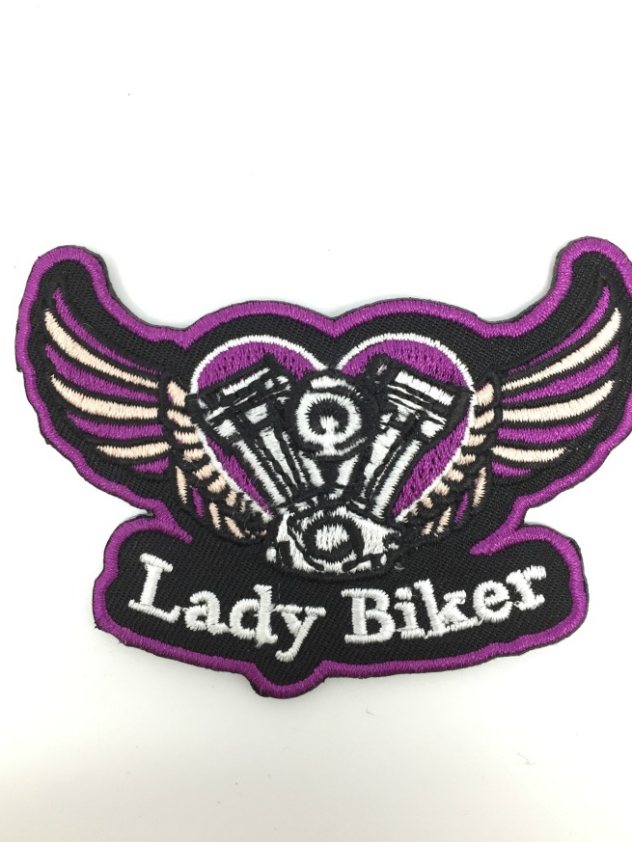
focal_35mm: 31
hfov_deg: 45.5
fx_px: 754
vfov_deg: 58.3
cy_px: 417
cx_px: 318
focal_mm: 4.15
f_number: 2.2
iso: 40
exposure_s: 1/33
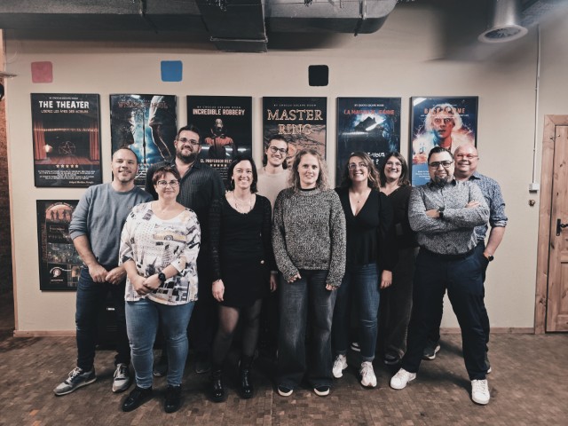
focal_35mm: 23
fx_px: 377
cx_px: 284
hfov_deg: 73.9
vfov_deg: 58.9
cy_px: 213
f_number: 1.7
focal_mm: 6.3
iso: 1600
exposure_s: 1/14.3
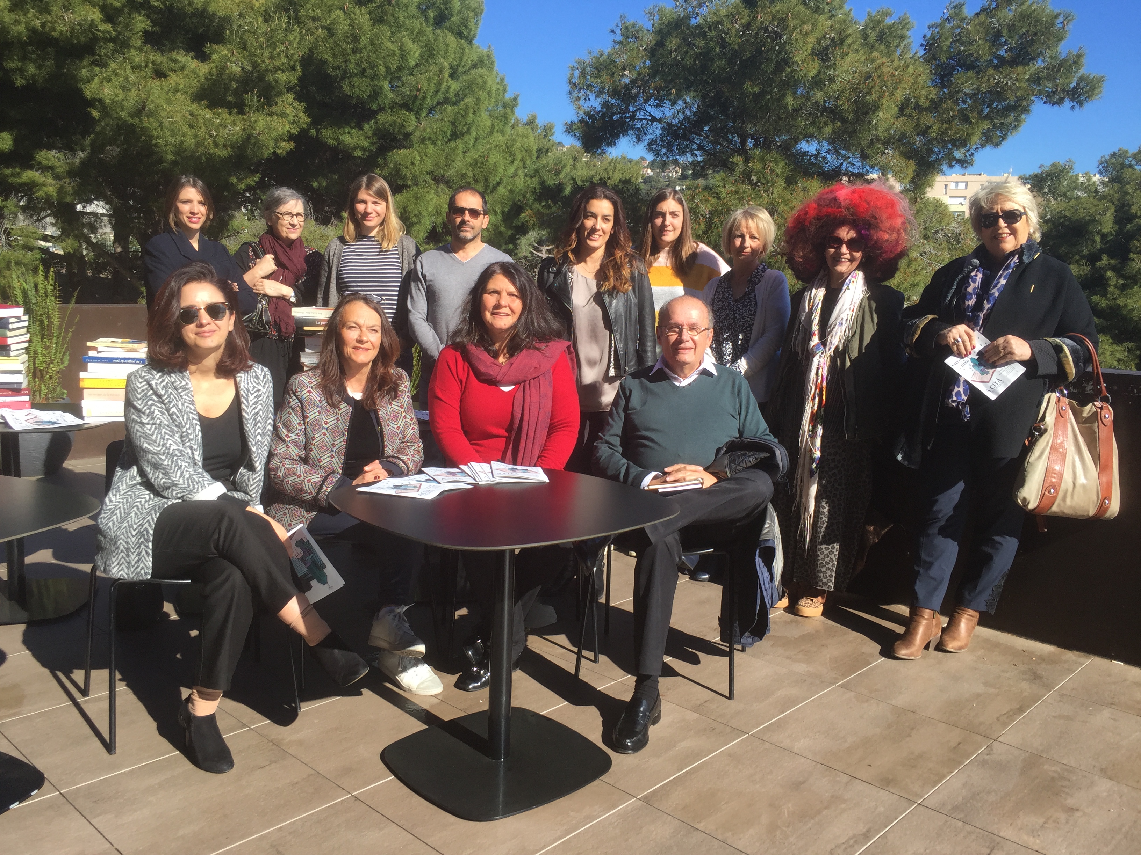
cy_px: 428
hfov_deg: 61.7
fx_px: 956
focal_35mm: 29
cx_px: 570
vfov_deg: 48.2
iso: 32
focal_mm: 4.15
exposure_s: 1/1163
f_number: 2.2
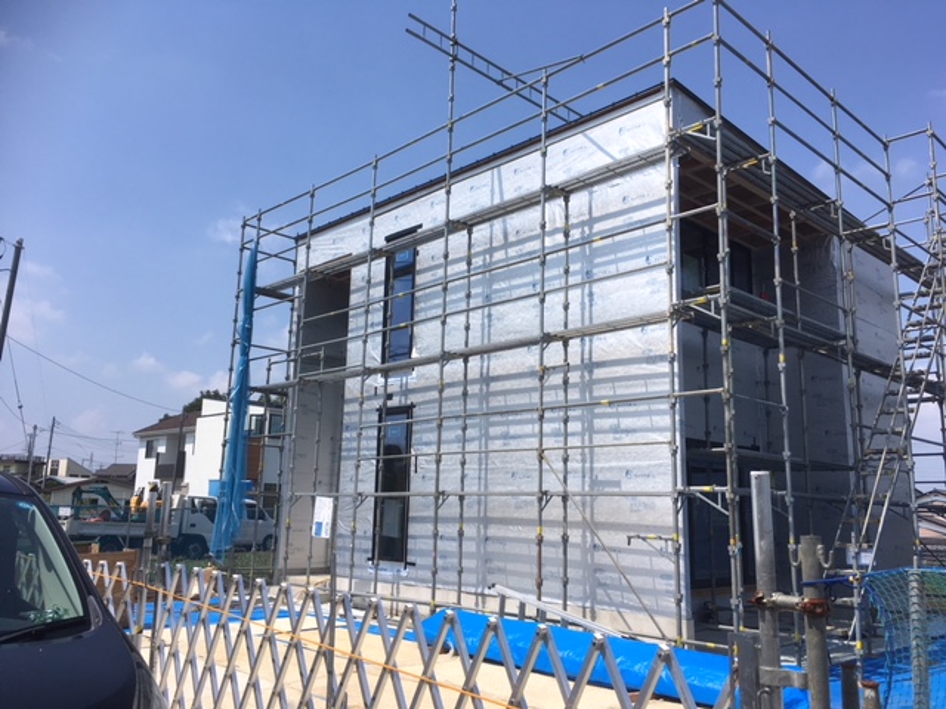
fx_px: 793
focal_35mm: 29
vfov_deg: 48.2
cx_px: 473
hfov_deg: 61.7
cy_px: 354
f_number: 2.2
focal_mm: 4.15
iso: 25
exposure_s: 1/2747
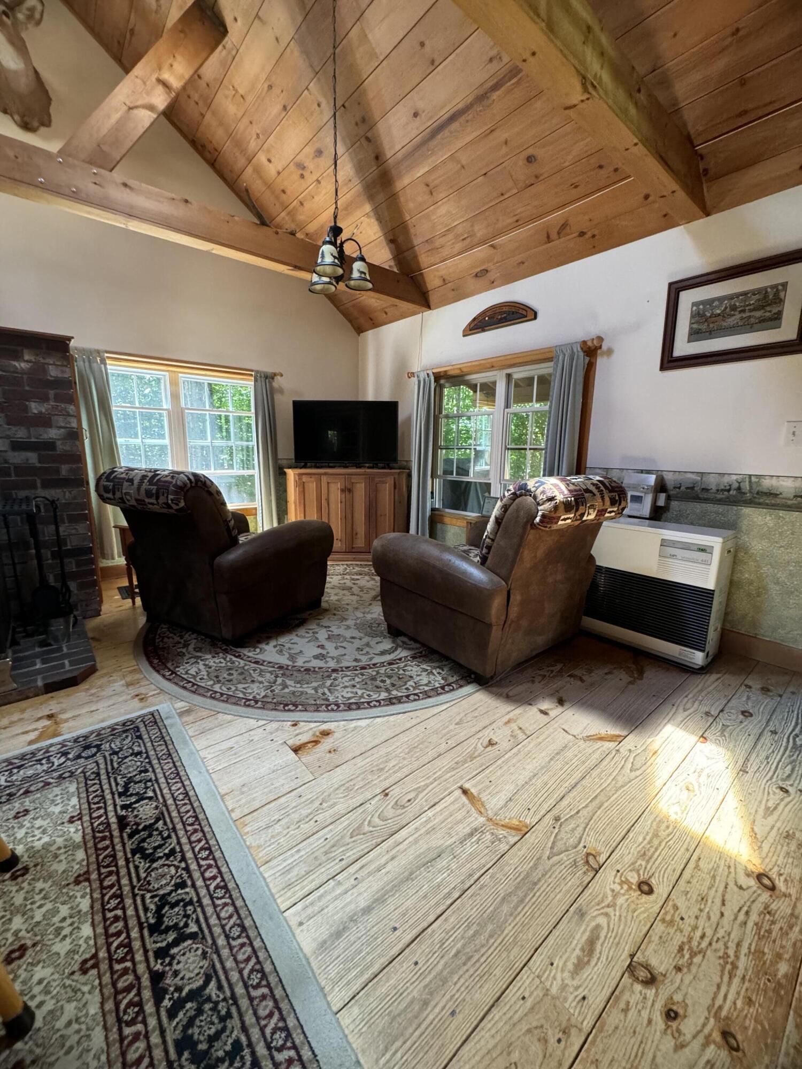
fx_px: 432
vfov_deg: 102.1
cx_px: 401
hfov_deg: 85.7
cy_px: 534
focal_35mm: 14
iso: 400
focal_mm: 2.22
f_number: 2.2
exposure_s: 1/60
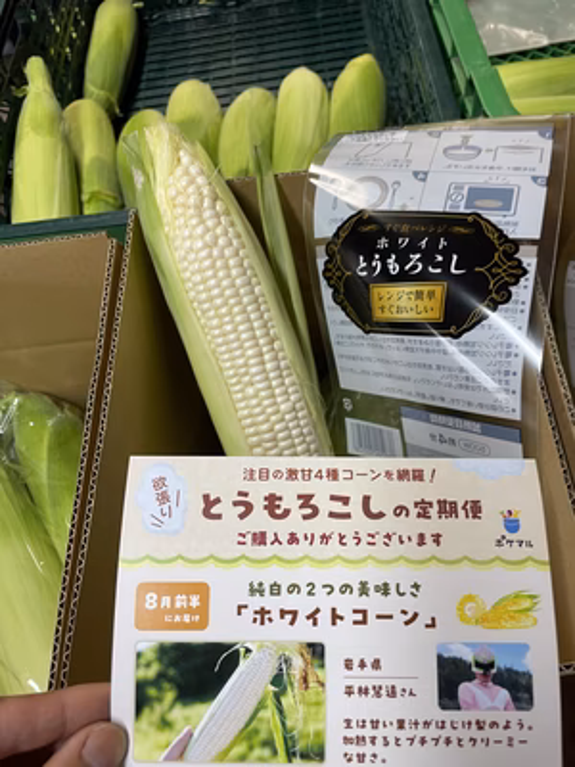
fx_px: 576
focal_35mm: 26
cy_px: 384
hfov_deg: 53.1
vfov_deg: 67.3
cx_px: 288
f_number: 1.6
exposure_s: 1/50
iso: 64
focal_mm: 4.2
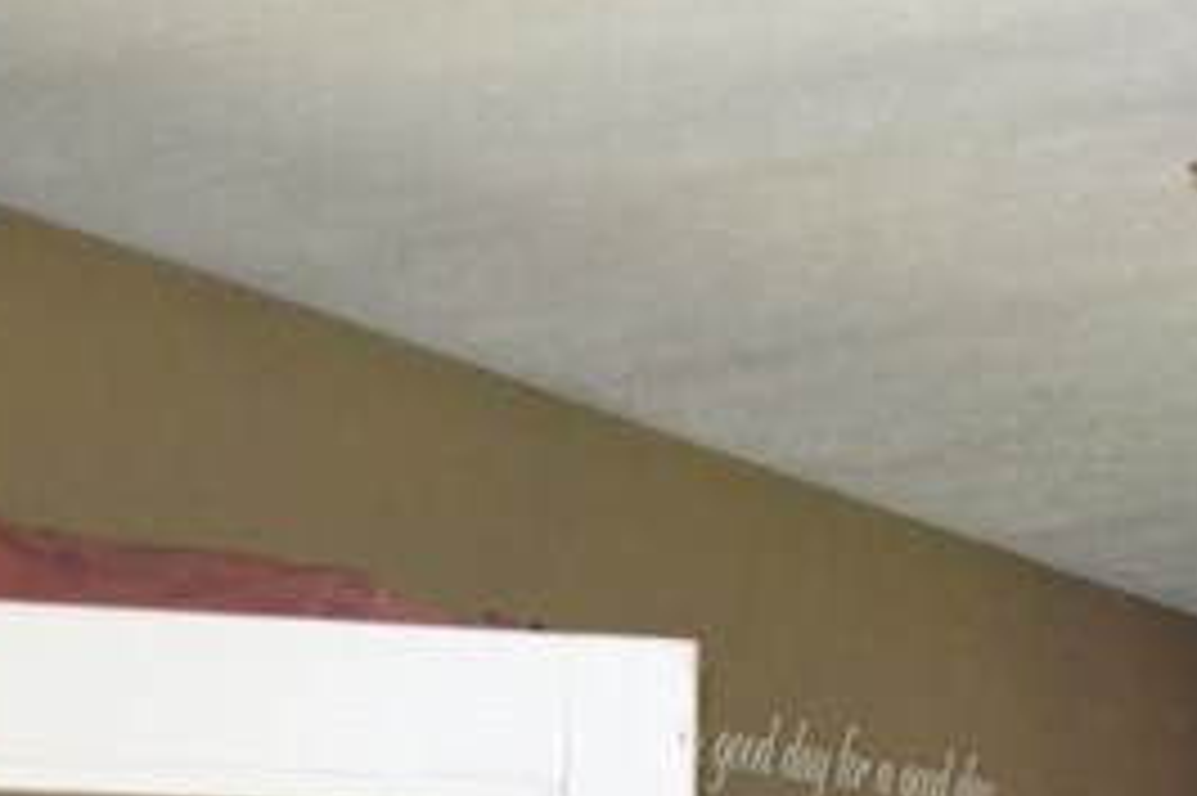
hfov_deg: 15.9
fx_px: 3457
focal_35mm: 104
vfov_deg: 12.8
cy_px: 994
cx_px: 2308
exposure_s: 1/60
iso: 3200
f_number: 2.8
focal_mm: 17
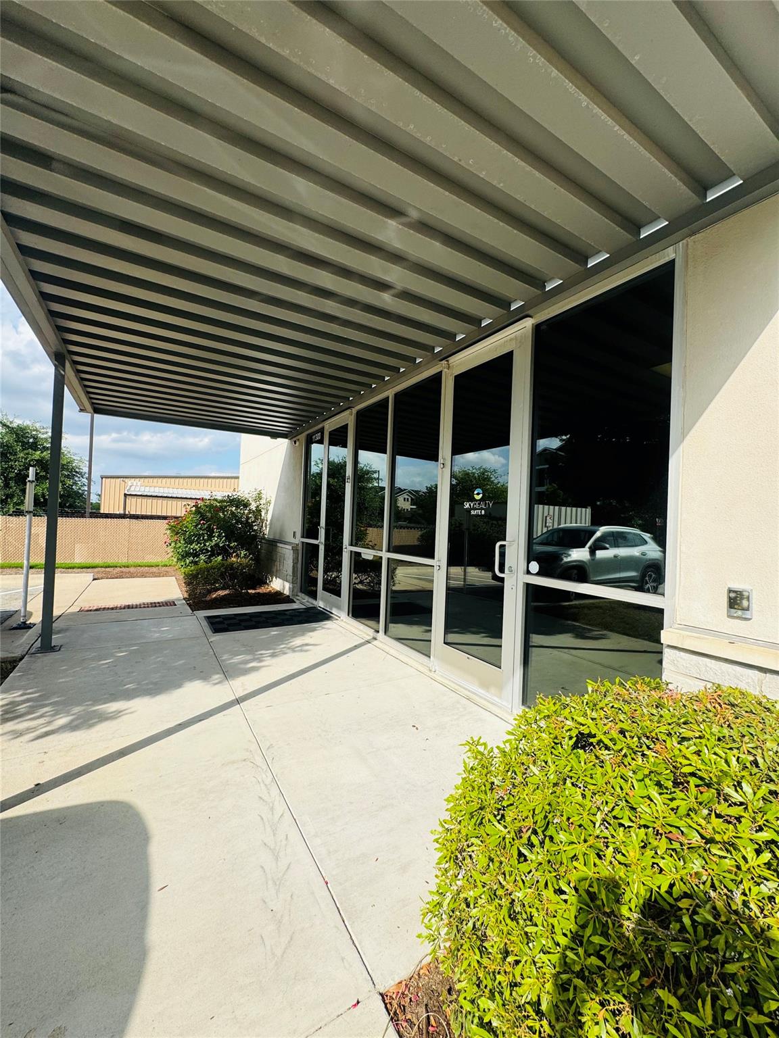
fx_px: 420
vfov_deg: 102.1
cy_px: 519
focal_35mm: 14
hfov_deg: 85.7
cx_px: 390
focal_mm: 2.22
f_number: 2.2
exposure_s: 1/1299
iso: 50
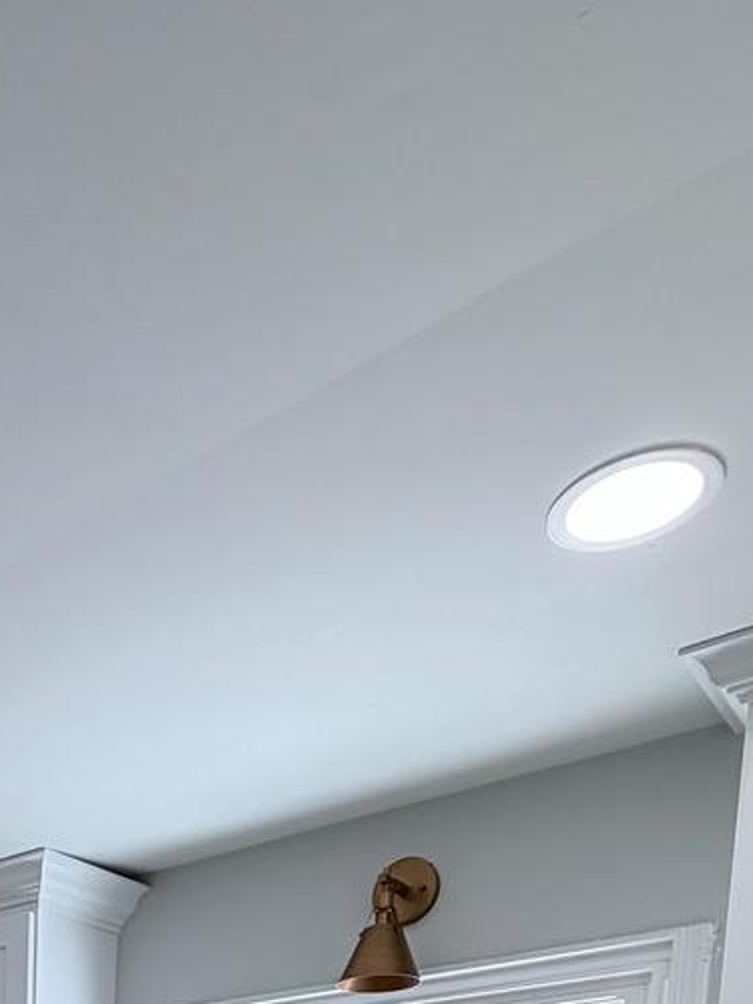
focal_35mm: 43
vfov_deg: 29.4
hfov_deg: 29.0
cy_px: 1462
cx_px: -155
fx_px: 1247
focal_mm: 2.22
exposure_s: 1/120
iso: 80
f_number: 2.2
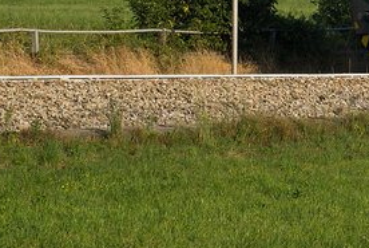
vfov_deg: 6.2
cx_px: 590
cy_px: -174
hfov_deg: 9.2
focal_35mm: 217
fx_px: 2228
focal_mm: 50
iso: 100
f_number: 5.6
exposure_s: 1/640
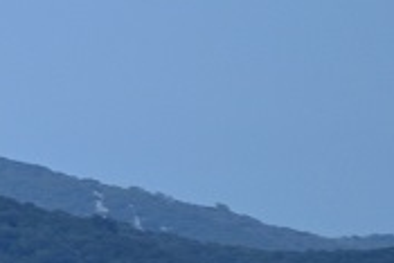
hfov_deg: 0.9
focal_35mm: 2227
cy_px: 102
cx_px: -970
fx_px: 24393
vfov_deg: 0.6
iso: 160
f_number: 5.6
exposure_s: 1/1000
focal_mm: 300
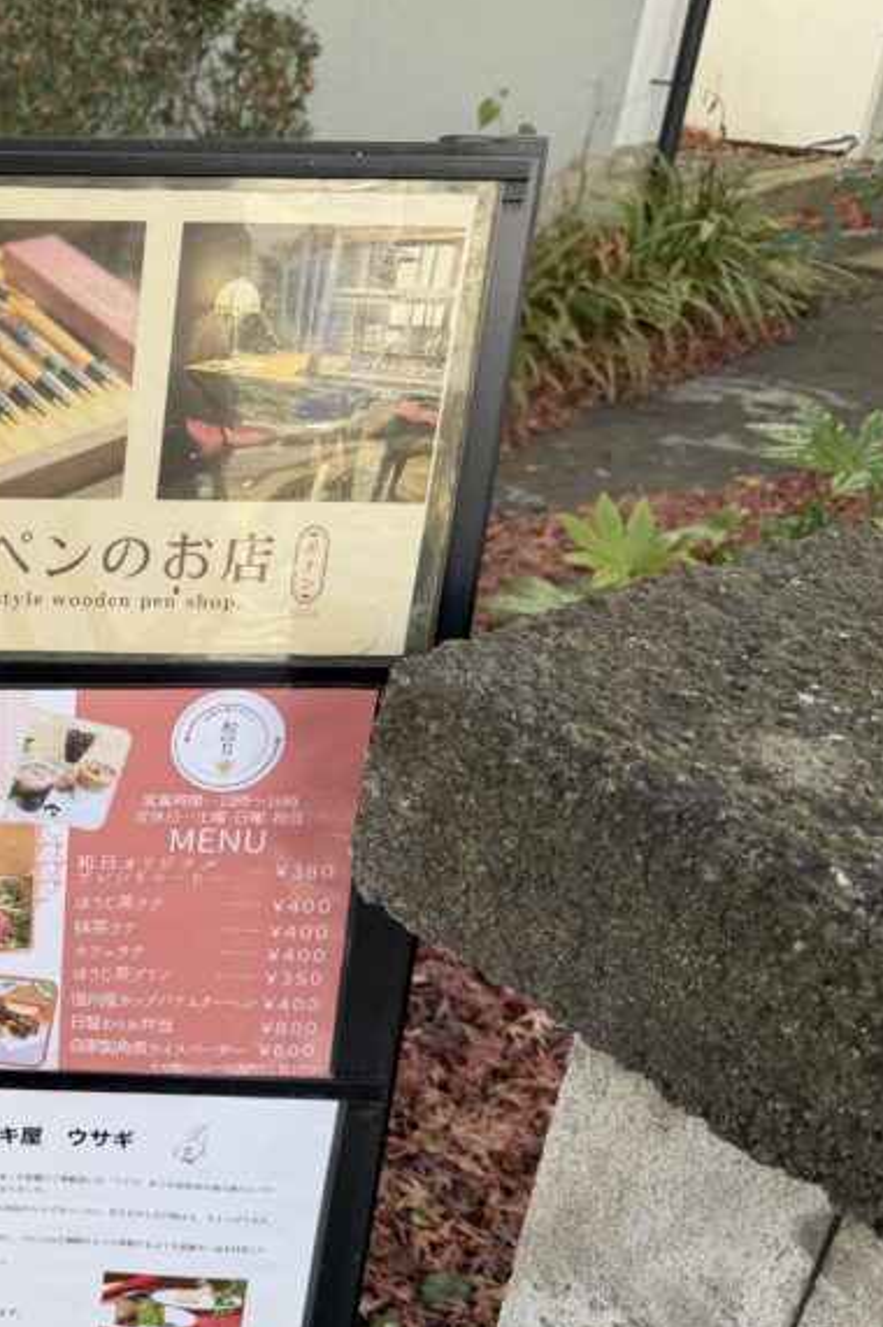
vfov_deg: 46.1
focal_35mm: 42
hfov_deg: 28.0
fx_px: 1547
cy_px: 818
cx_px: -170
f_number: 1.78
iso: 80
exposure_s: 1/715
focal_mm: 6.76
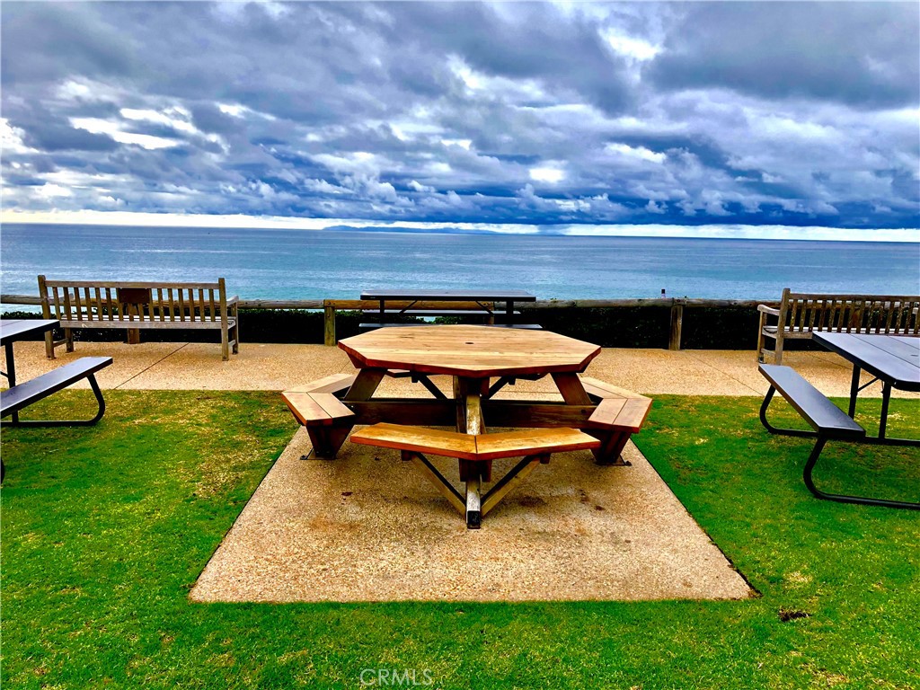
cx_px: 460
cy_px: 345
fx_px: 744
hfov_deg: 63.4
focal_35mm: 28
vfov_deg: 49.7
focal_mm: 3.99
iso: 20
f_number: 1.8
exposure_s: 1/552
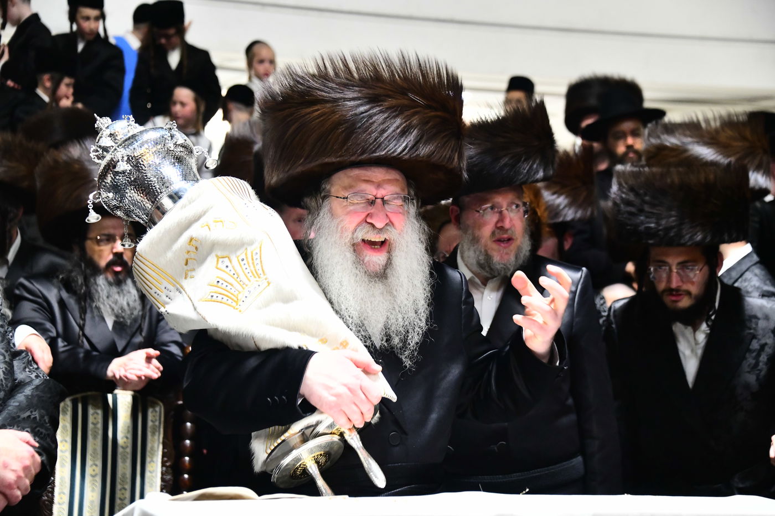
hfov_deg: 22.6
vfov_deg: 15.2
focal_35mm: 90
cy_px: 258
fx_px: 1937
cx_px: 388
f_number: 5.3
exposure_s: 1/125
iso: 6400
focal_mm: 90
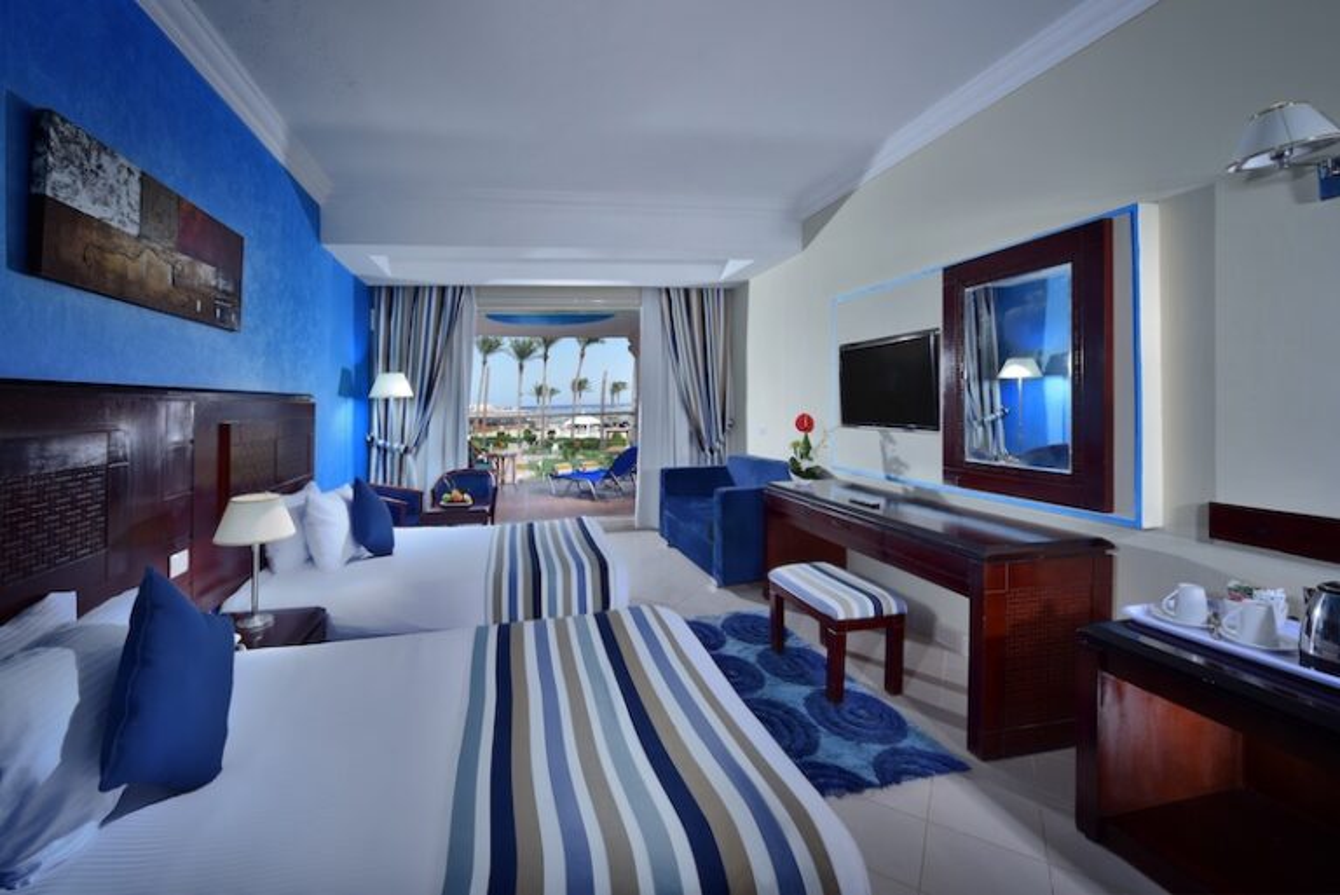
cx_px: 670
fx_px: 521
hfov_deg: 104.2
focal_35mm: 14
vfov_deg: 81.3
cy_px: 448
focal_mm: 14
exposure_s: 1/180
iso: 100
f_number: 8
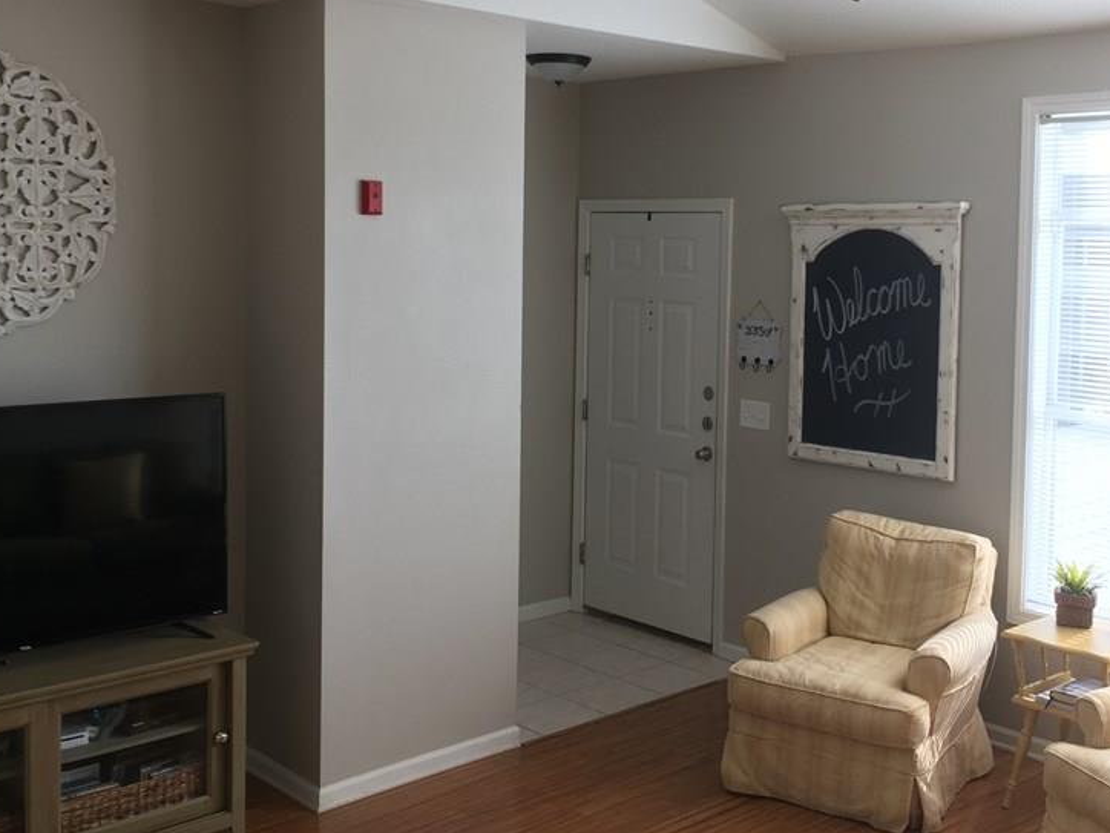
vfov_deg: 35.0
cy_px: 319
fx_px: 1315
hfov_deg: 45.5
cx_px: 665
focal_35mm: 41
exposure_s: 1/60
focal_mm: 4.15
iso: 25
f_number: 2.2
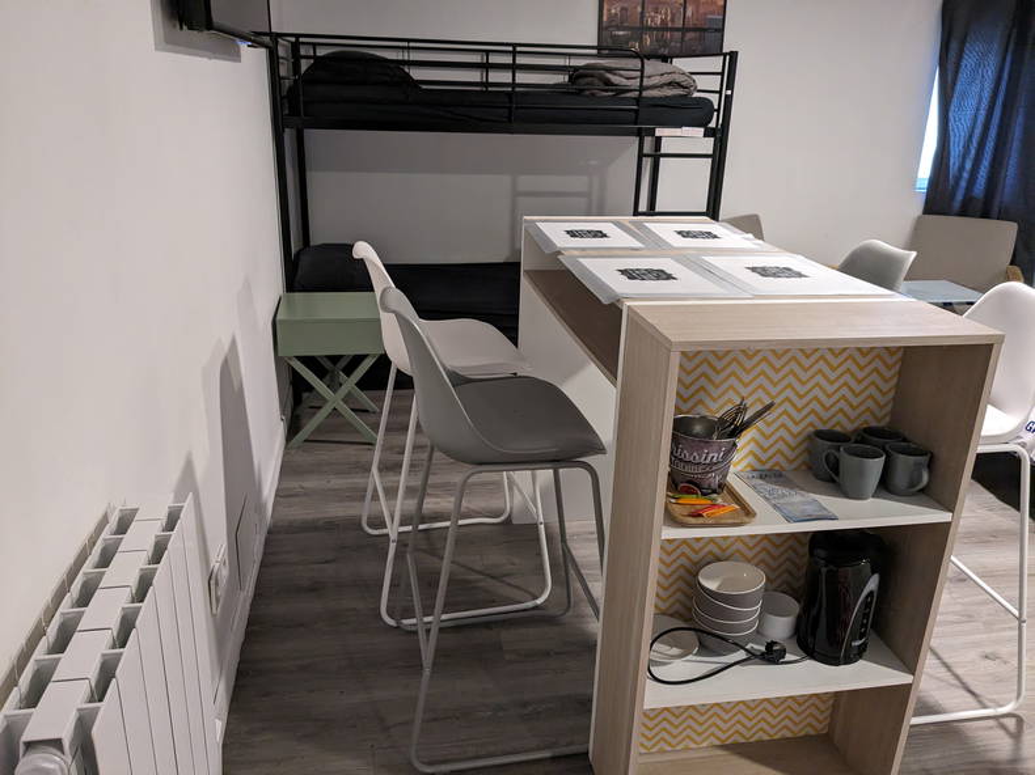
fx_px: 807
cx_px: 518
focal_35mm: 27
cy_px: 388
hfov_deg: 65.3
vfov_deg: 51.3
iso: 698
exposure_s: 1/25
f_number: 1.73
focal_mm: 4.38
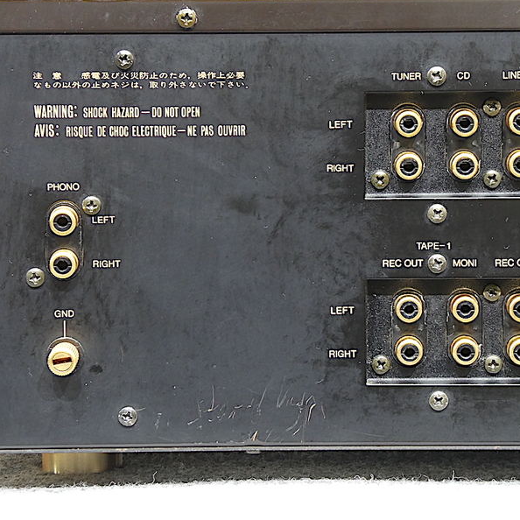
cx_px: 251
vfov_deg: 9.9
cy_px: 215
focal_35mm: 177
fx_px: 3008
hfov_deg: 9.9
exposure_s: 1/1.6
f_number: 5.2
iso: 200
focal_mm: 22.3
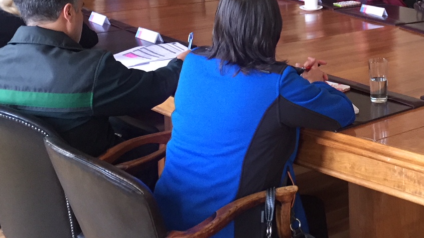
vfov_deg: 18.9
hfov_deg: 33.4
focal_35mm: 61
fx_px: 686
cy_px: -28
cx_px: 337
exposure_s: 1/33
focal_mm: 4.15
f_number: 2.2
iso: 200
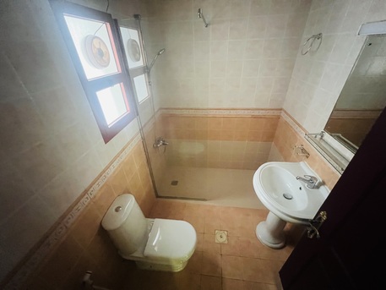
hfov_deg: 106.2
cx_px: 193
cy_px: 145
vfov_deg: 89.9
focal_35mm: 13
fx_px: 145
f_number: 1.8
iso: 1250
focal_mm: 1.57
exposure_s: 1/33
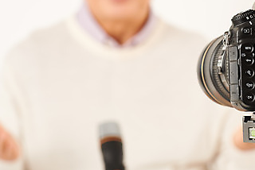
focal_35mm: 290
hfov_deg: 7.1
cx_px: 200
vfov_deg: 4.7
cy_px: 34
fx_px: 2056
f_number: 7.1
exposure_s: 1/125
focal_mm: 155
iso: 100
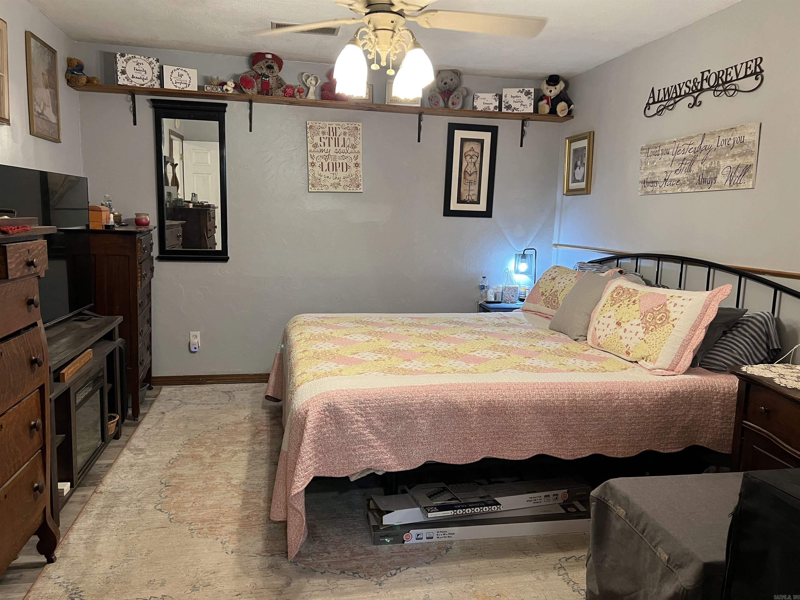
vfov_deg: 53.1
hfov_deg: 67.3
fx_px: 601
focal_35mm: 26
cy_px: 300
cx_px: 400
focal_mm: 5.7
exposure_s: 1/60
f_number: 1.5
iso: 200
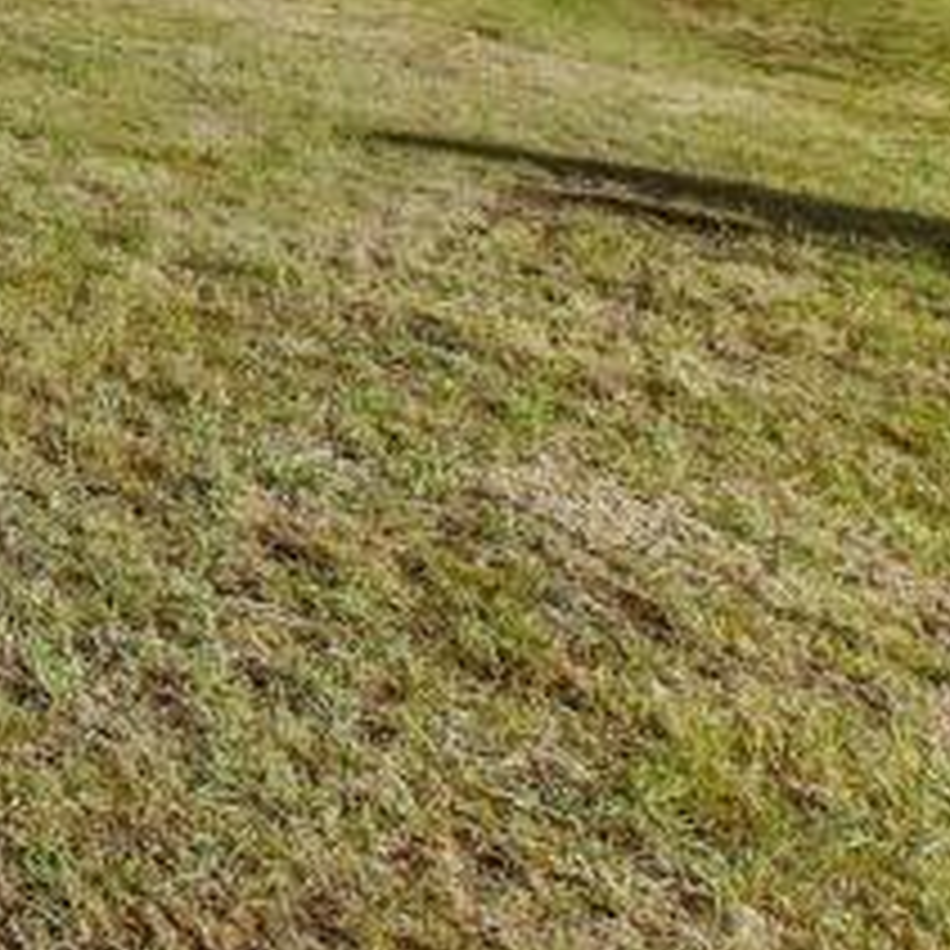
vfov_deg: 23.2
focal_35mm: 62
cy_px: -416
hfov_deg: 16.4
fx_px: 1925
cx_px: -1175
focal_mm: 10
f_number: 8
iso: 250
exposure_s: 1/500
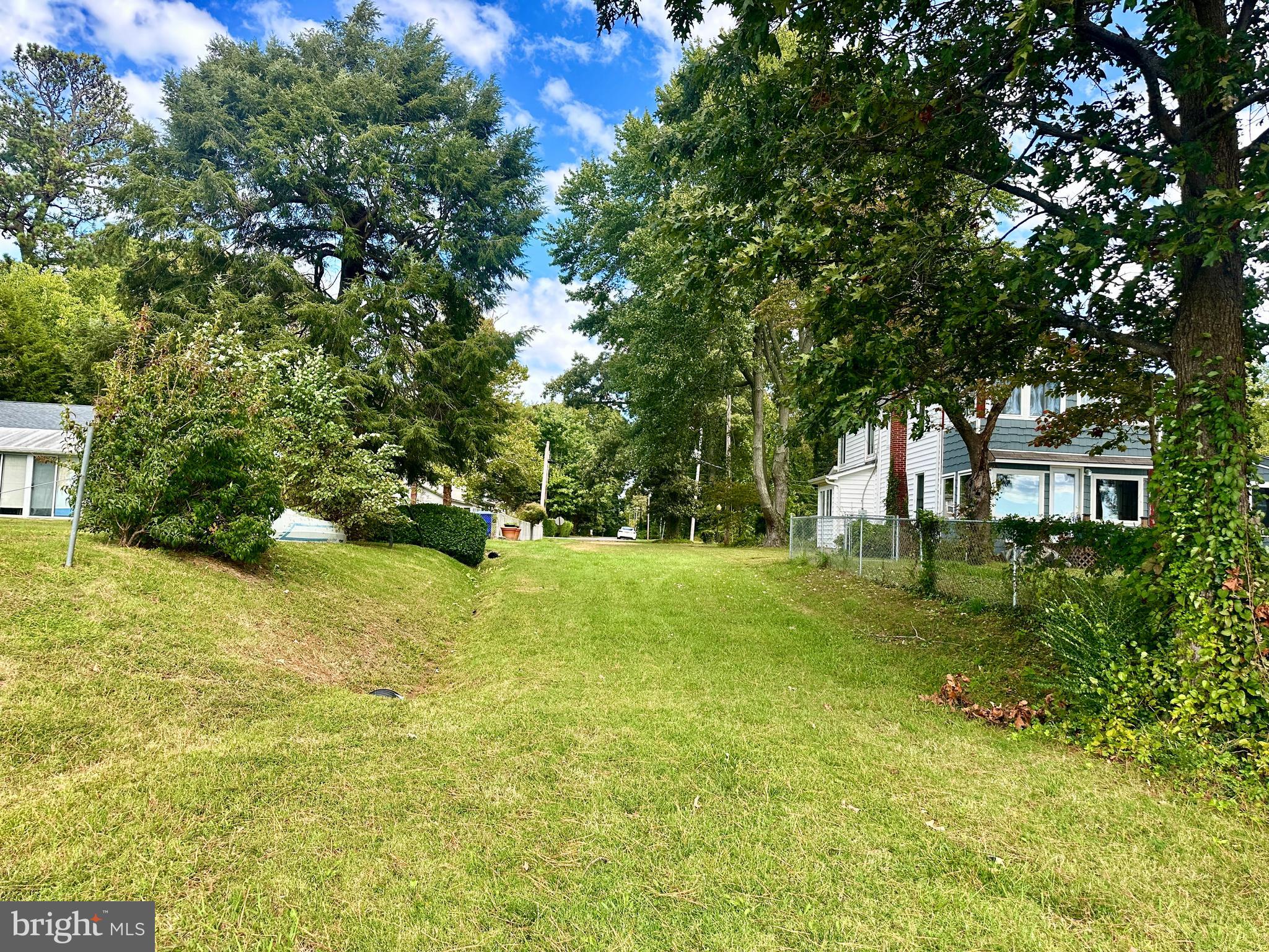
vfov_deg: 56.8
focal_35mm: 24
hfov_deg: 71.6
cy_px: 476
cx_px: 634
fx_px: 880
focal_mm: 6.86
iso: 80
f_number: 1.78
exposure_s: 1/843
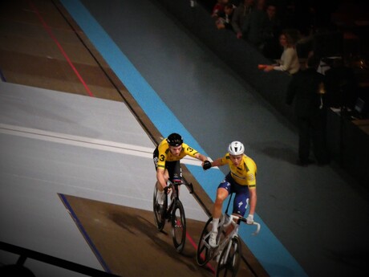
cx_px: 184
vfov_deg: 9.6
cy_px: 138
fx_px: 1642
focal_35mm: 154
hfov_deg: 12.8
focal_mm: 27.5
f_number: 5.4
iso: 3200
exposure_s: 1/160
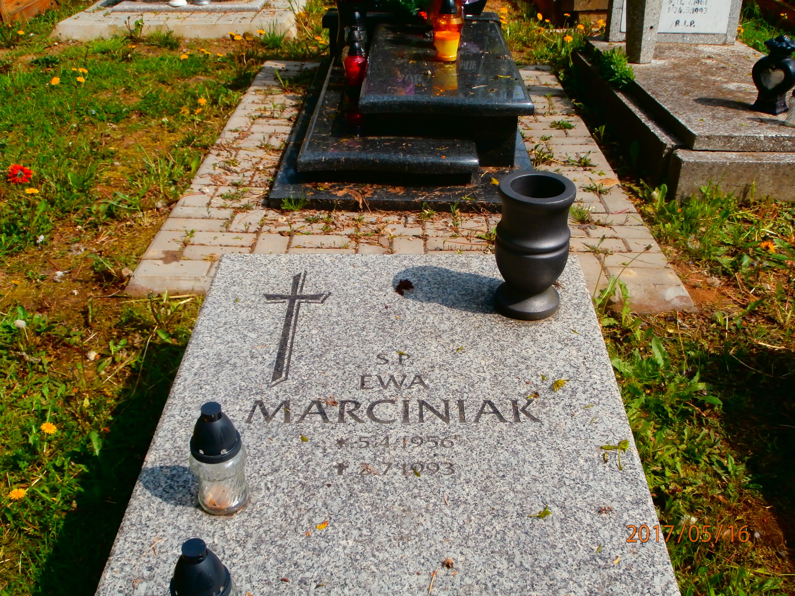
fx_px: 873
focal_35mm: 38
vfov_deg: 37.7
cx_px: 398
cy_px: 298
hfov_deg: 49.0
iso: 100
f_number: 3.9
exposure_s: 1/800
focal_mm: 6.67
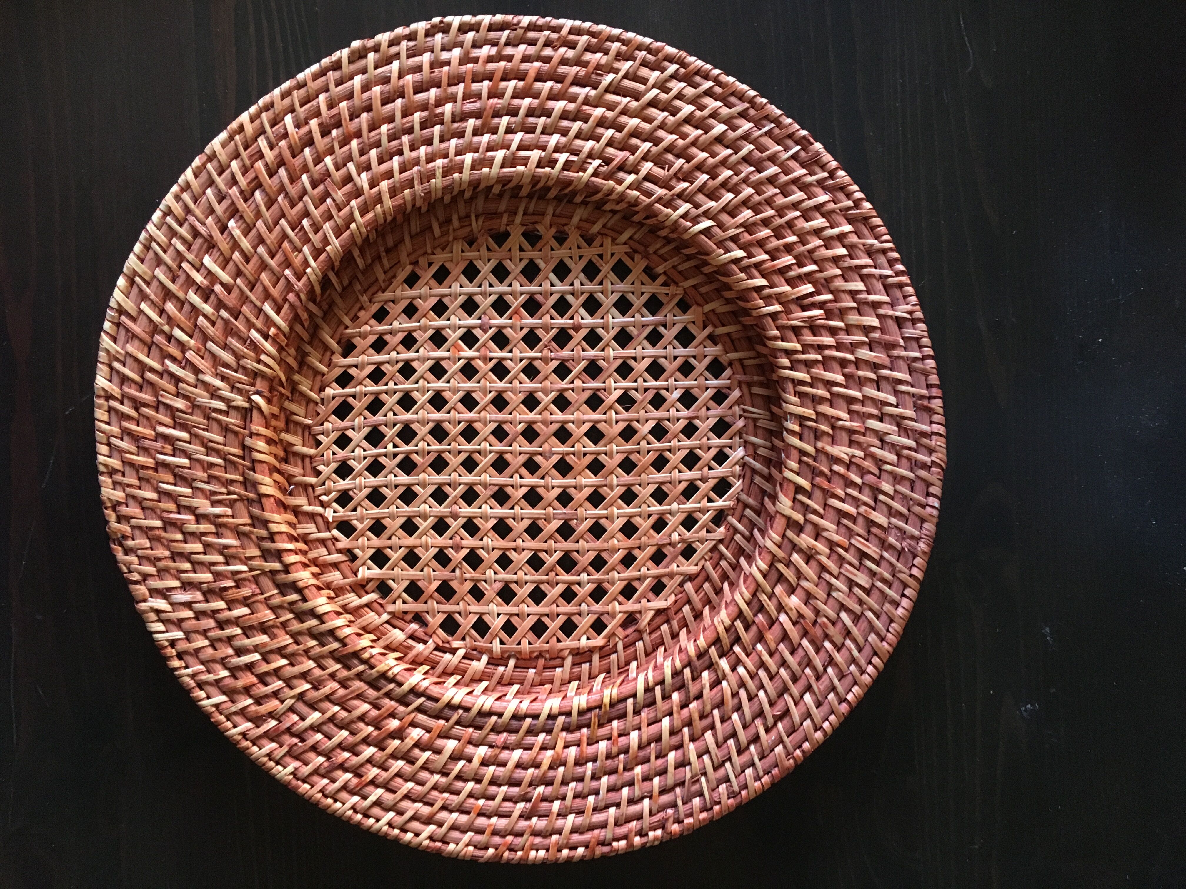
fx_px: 994
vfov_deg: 48.2
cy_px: 444
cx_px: 593
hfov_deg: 61.7
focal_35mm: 29
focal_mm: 4.15
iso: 250
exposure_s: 1/33
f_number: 2.2
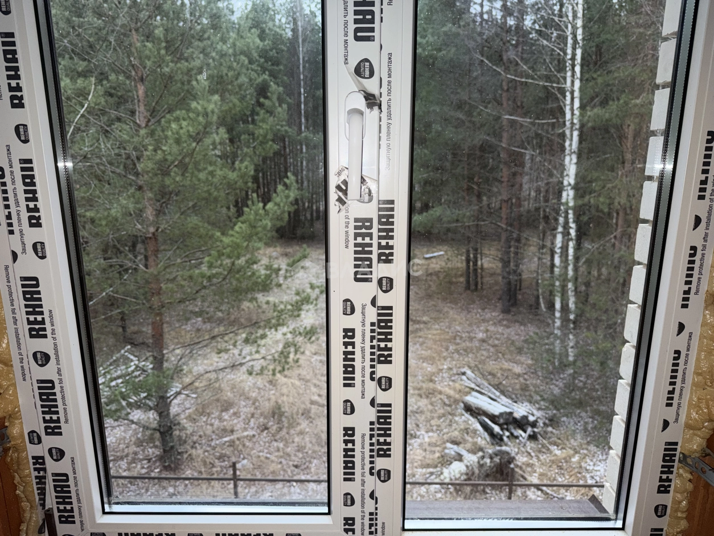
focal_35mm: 24
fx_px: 495
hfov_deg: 71.6
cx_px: 357
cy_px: 268
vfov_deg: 56.8
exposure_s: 1/19
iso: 64
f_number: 1.78
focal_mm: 6.76
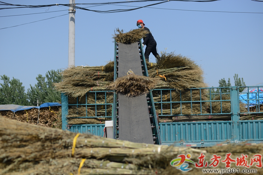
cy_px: 88
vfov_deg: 17.1
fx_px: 585
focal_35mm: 80
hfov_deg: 25.4
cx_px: 132
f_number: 4
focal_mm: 80
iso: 400
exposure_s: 1/5000
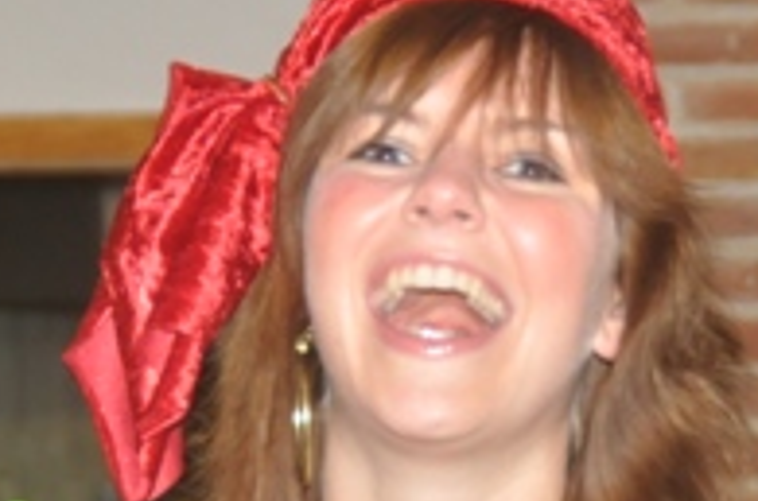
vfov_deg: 4.0
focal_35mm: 345
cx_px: 311
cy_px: 487
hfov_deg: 6.0
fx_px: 7246
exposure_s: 1/60
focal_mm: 70
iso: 1000
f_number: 6.3
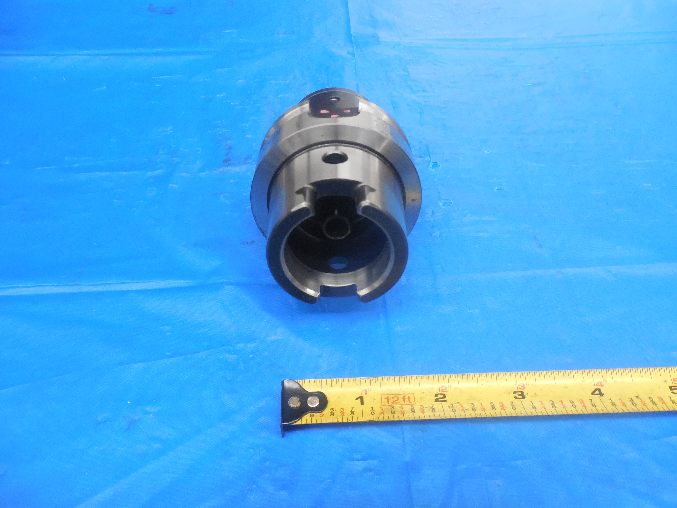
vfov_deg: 54.9
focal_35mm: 25
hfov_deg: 69.4
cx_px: 338
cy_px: 254
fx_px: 489
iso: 400
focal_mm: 4.5
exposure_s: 1/25
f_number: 3.3
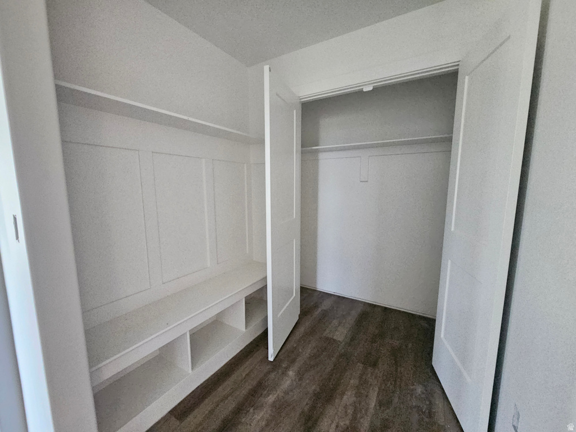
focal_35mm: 13
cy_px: 216
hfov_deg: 106.2
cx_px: 288
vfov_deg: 89.9
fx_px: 216
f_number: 2.2
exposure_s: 1/24
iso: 1000
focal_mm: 2.2
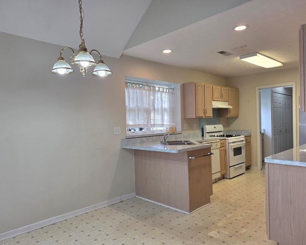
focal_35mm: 25
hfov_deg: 68.1
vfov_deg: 56.8
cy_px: 126
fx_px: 226
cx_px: 155
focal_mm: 6.25
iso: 64
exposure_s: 1/120
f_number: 1.7
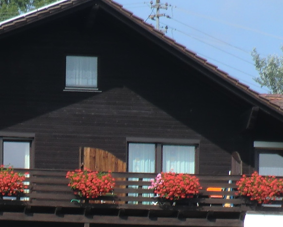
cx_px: 37
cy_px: 333
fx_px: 5796
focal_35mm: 692
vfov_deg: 2.2
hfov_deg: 2.8
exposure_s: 1/320
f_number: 5.2
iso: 64
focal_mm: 35.7
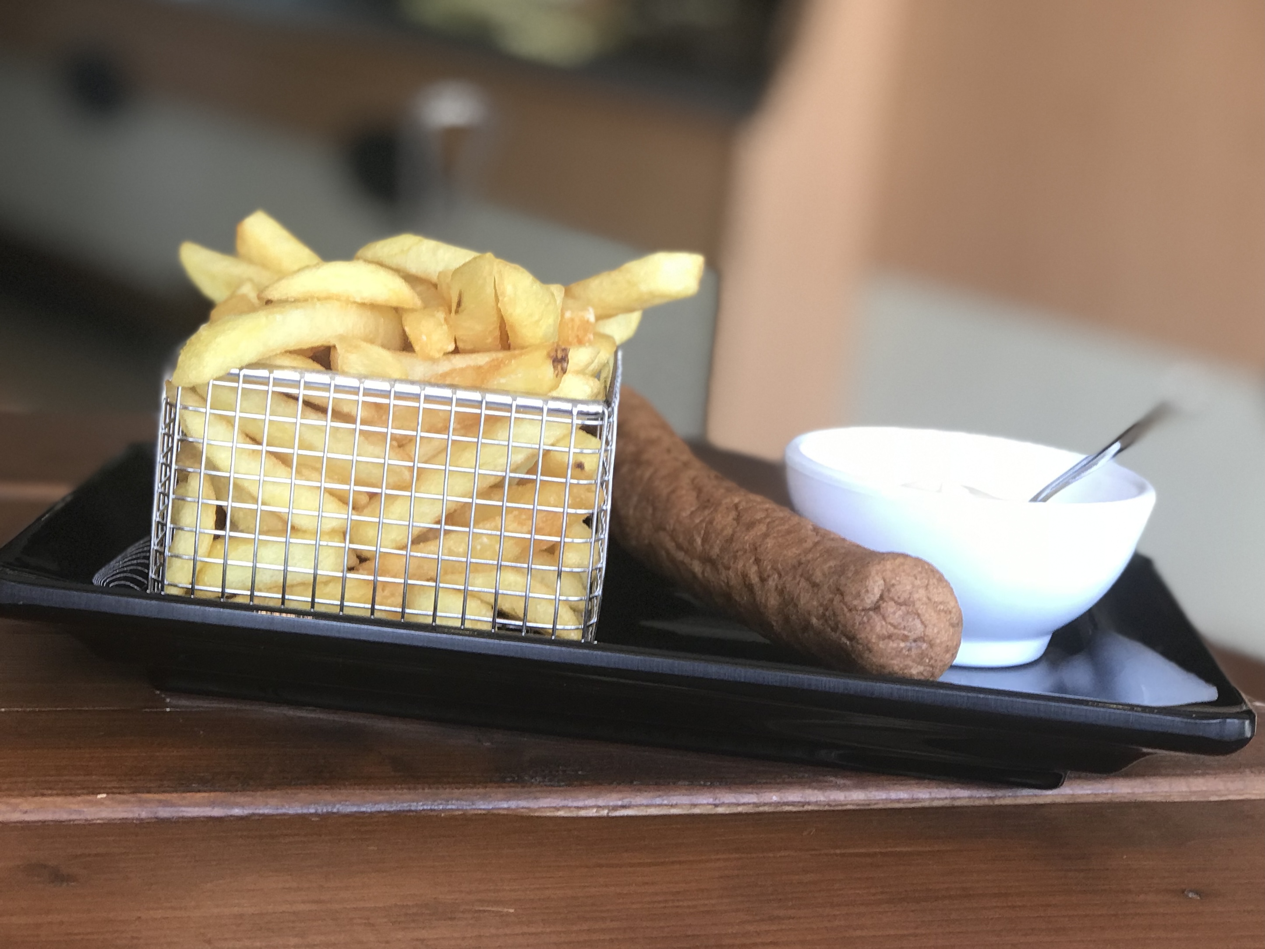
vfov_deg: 25.7
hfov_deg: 33.8
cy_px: 474
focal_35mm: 57
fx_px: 2083
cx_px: 632
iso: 64
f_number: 2.8
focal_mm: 6.6
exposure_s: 1/100
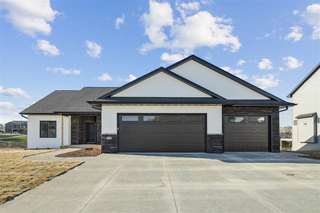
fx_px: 178
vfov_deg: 61.9
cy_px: 106
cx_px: 160
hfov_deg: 84.0
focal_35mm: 20
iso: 400
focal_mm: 20
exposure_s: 1/1000
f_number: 8
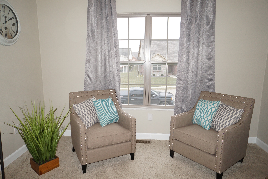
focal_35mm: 24
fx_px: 179
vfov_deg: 53.1
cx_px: 134
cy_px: 90
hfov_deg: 73.7
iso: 640
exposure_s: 1/160
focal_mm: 16
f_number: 4
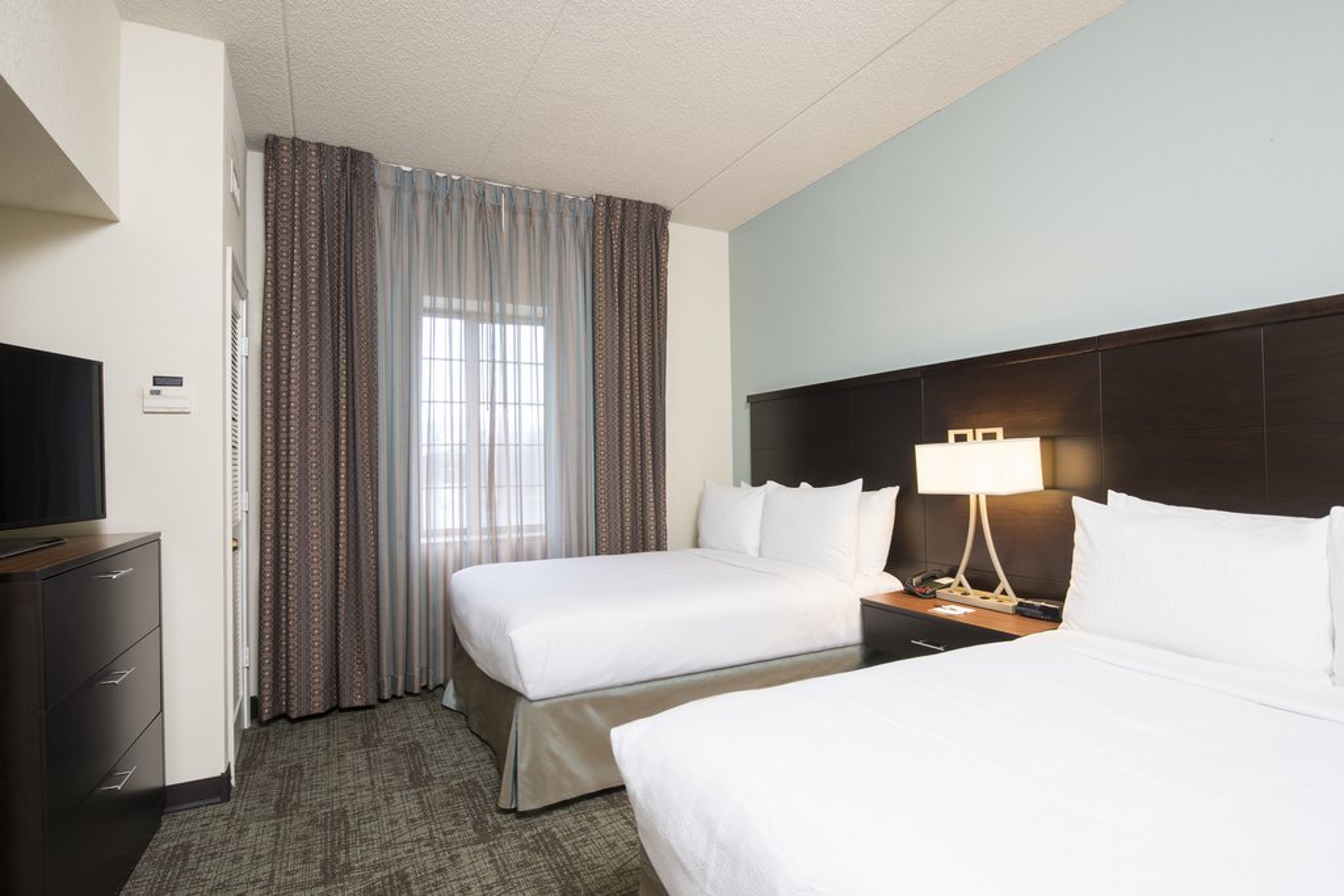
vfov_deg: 67.4
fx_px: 672
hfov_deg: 90.0
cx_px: 672
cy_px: 448
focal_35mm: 18
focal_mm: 18
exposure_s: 1/1.67
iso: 64
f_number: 10
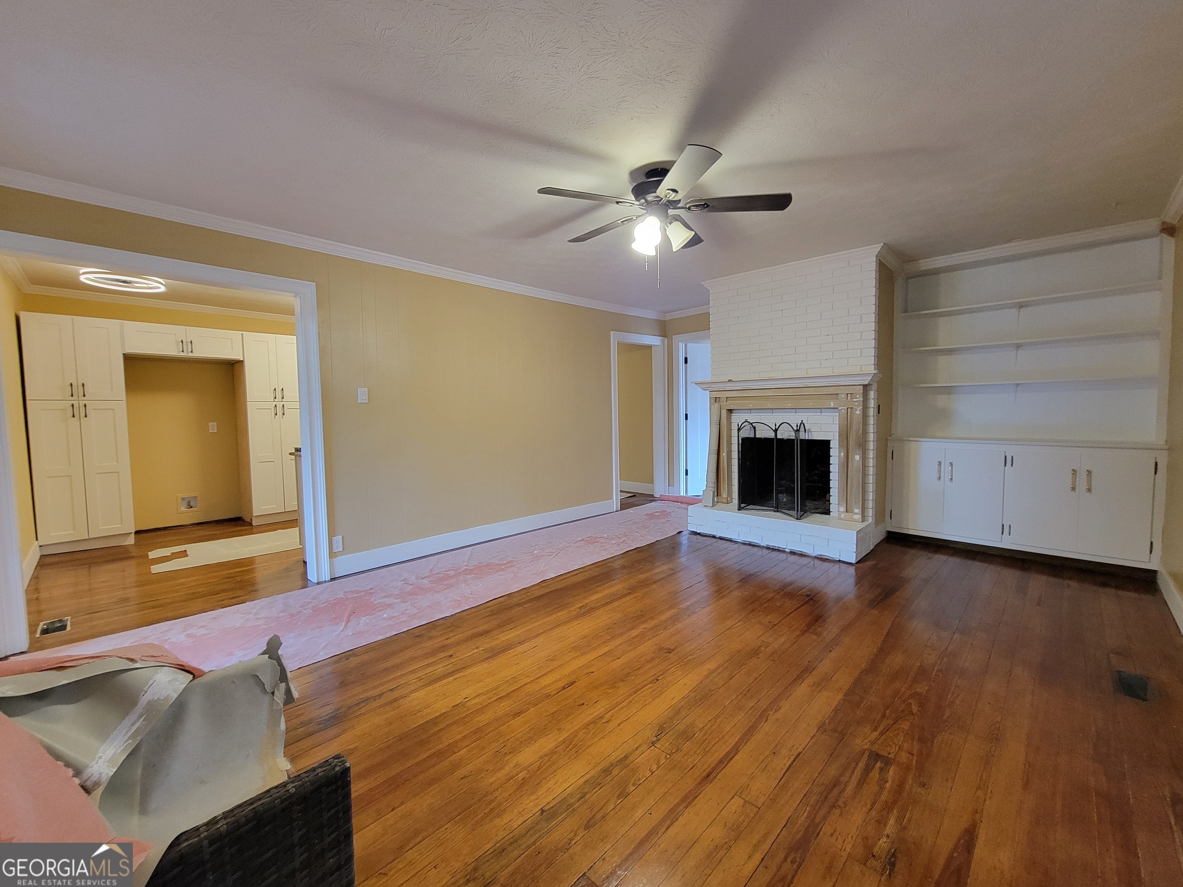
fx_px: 444
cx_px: 592
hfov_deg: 106.2
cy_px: 444
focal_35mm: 13
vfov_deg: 89.9
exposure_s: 1/40
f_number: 2.2
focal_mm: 2.2
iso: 400
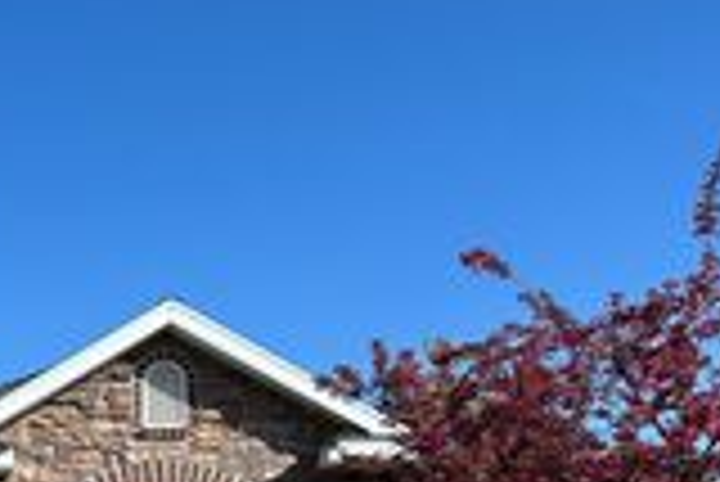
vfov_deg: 16.4
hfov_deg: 23.6
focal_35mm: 78
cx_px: -158
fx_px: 1561
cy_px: 664
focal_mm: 6.86
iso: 80
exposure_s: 1/3472
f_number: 1.78
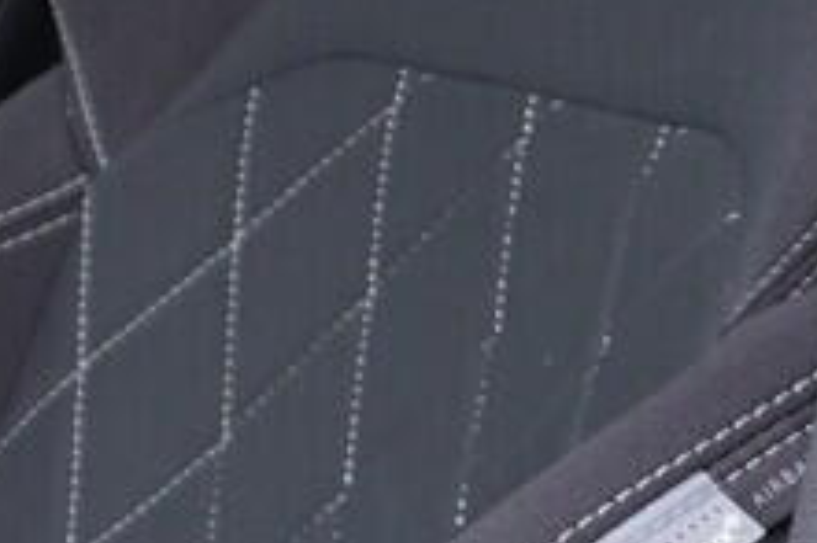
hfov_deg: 7.8
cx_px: -1501
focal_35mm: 235
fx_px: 5329
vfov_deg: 5.8
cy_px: 425
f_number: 2.8
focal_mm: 24
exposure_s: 1/40
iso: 200
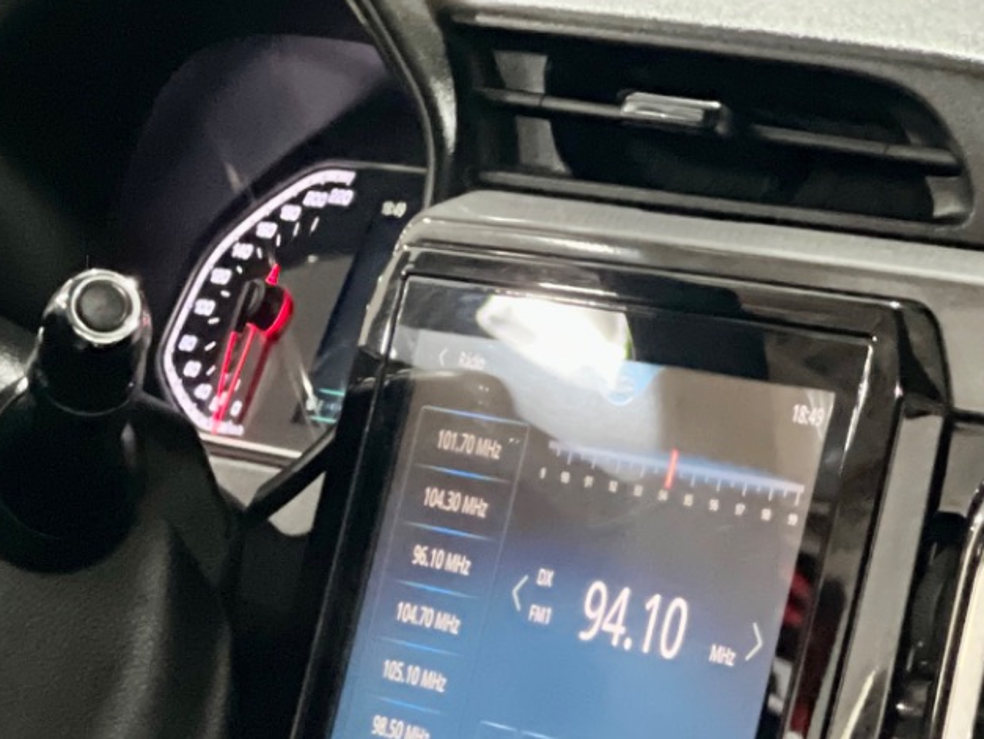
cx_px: 307
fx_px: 6711
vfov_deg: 6.3
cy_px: 690
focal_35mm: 236
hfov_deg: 8.4
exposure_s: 1/15
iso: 1000
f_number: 2.8
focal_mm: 9
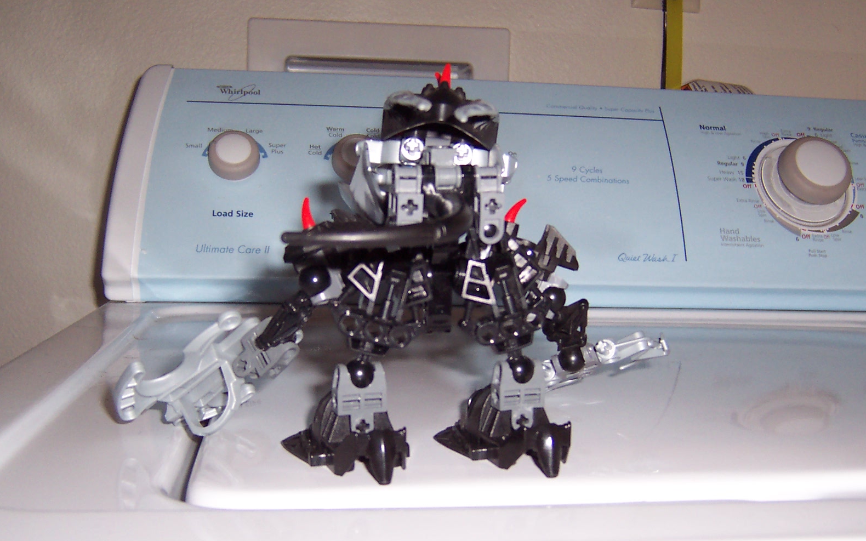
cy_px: 305
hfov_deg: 49.3
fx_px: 944
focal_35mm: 40
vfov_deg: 31.9
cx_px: 425
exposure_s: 1/60
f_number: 2.8
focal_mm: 5.6
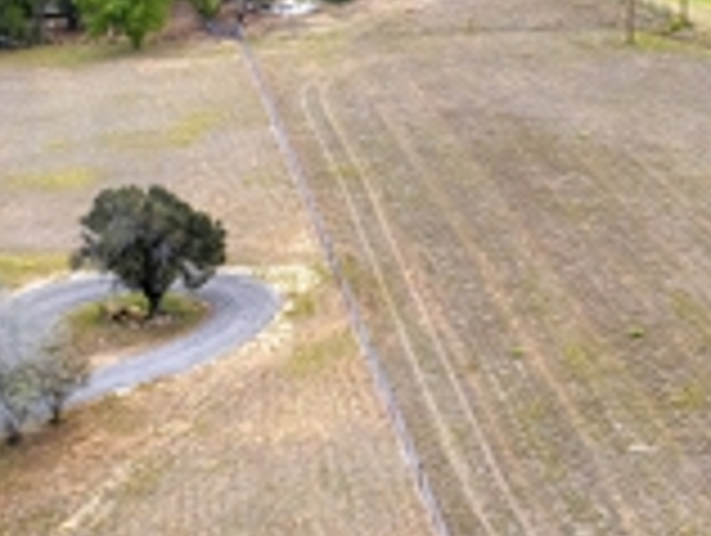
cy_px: 74
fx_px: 1995
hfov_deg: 19.3
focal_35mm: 97
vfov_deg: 15.1
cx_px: 801
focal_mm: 12.29
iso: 240
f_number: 2.8
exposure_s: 1/3200
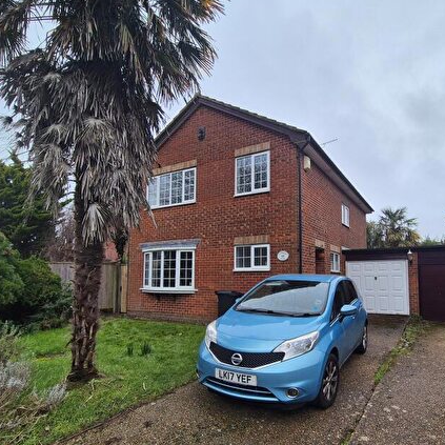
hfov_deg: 76.6
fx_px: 276
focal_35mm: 19
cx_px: 271
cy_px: 251
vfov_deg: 77.3
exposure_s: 1/668
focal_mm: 2.2
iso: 50
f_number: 2.2
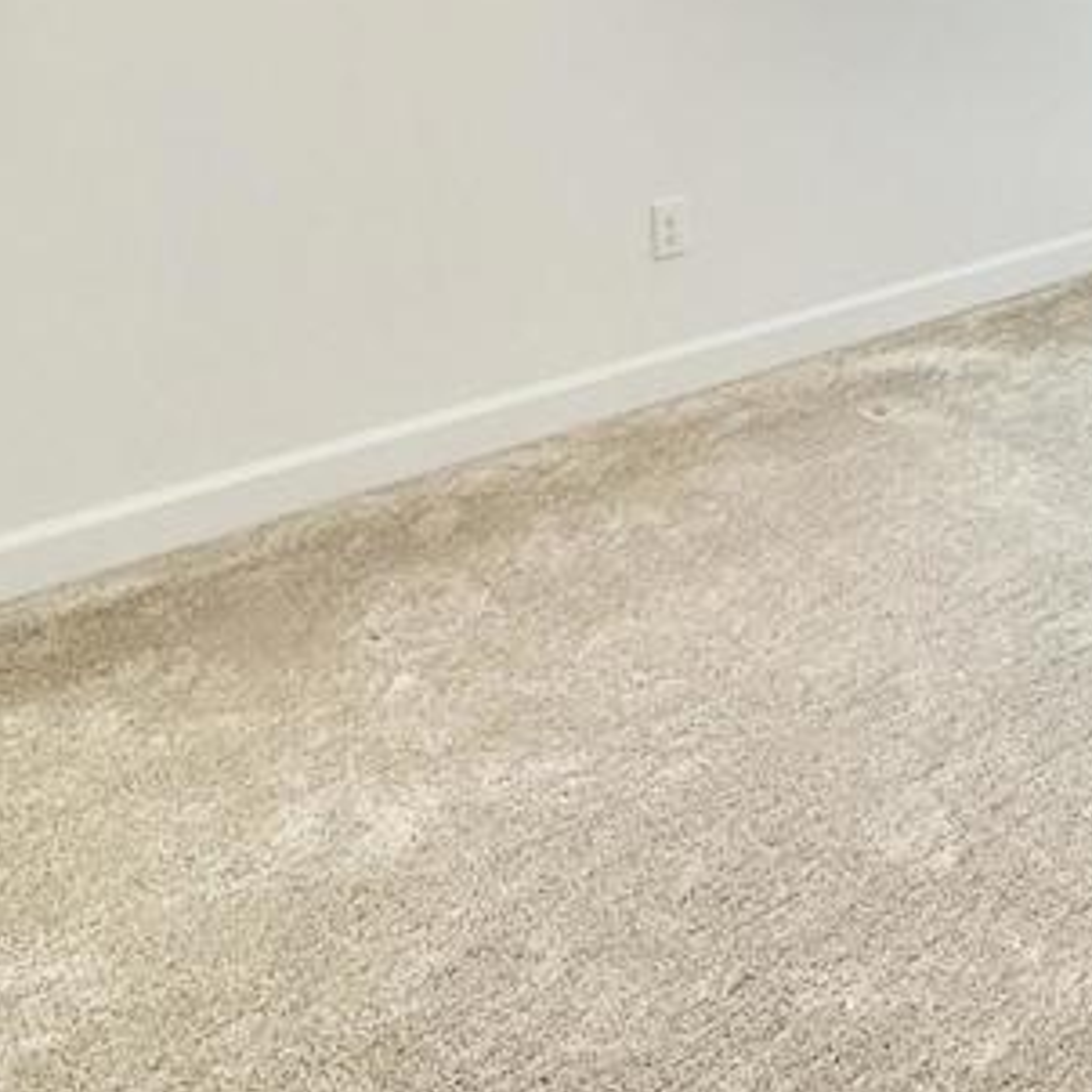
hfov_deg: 36.1
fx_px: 1499
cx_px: 1088
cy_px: -257
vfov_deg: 32.3
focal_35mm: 42
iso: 64
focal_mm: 2.22
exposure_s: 1/140
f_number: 2.2
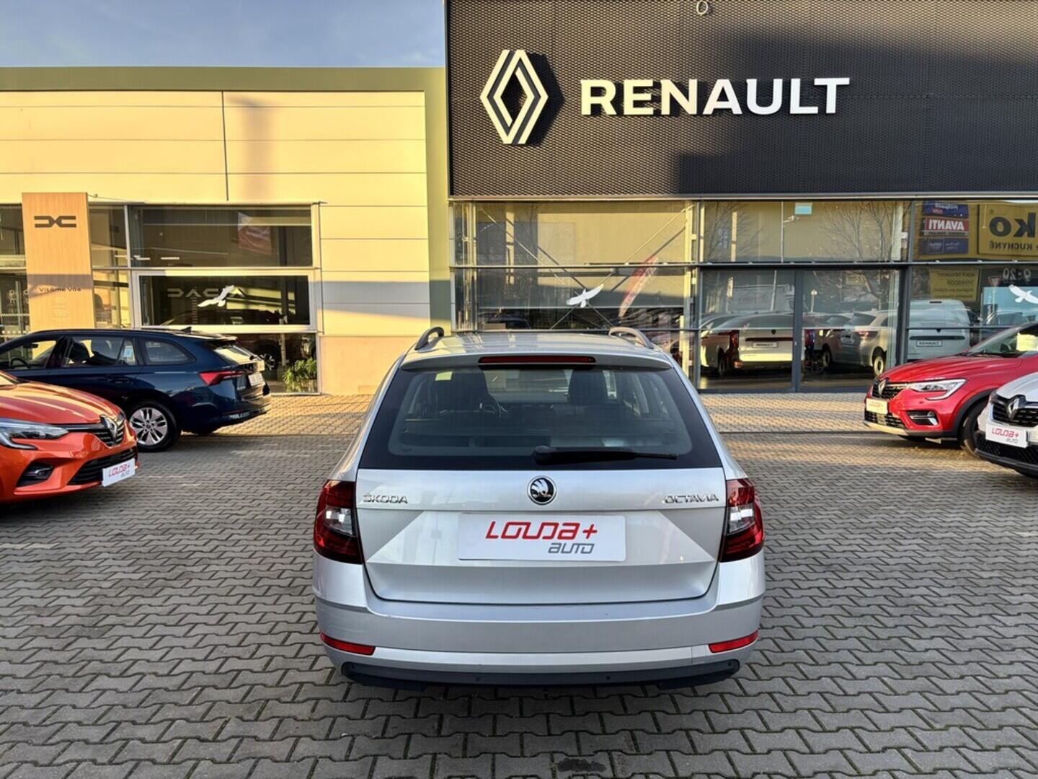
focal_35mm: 26
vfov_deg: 53.1
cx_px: 519
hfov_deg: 67.3
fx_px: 780
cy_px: 390
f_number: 1.6
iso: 50
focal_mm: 5.96
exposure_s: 1/452
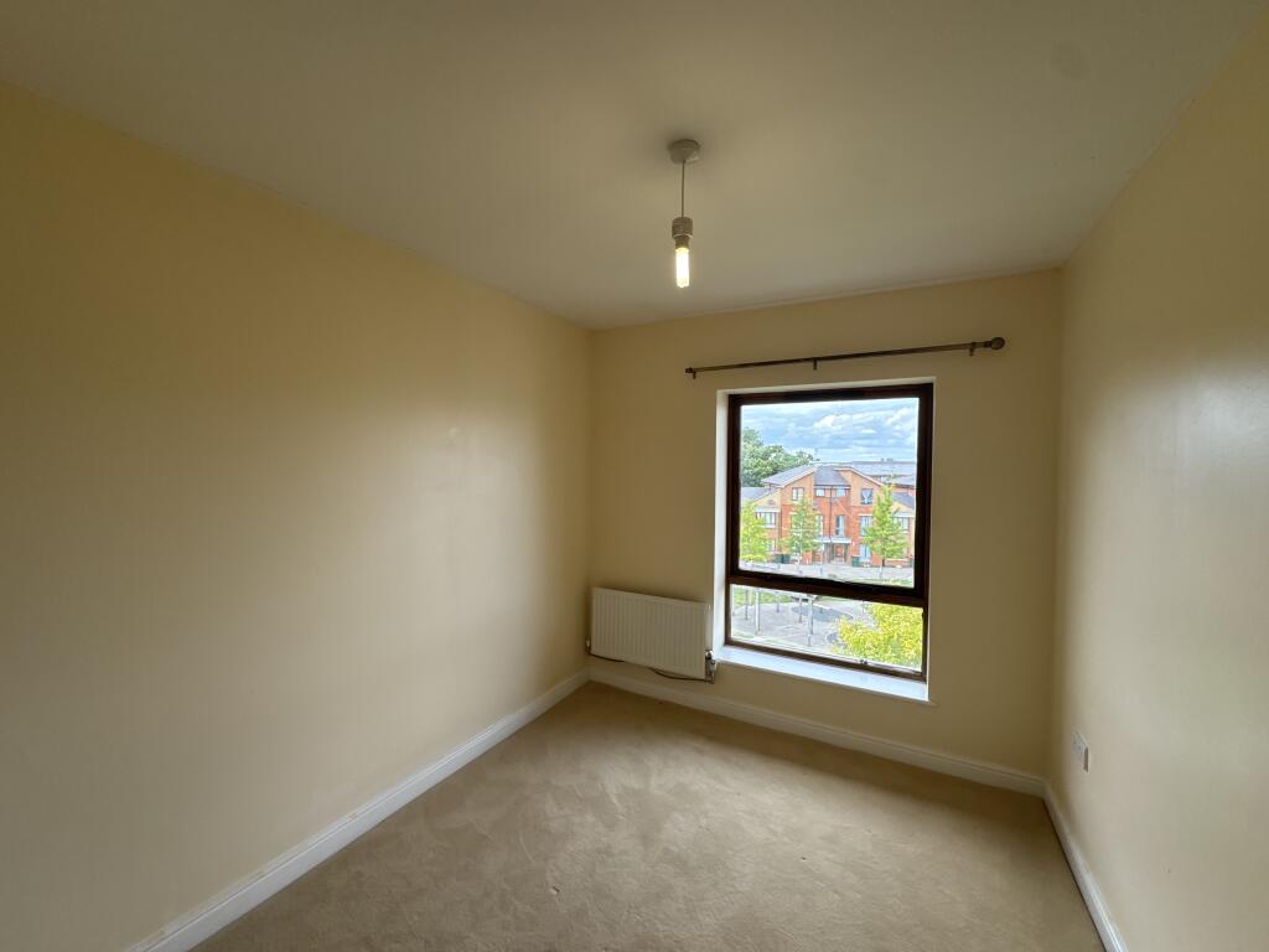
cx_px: 634
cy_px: 476
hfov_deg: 102.1
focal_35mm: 14
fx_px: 513
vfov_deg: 85.7
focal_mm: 2.22
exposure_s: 1/131
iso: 40
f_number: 2.2
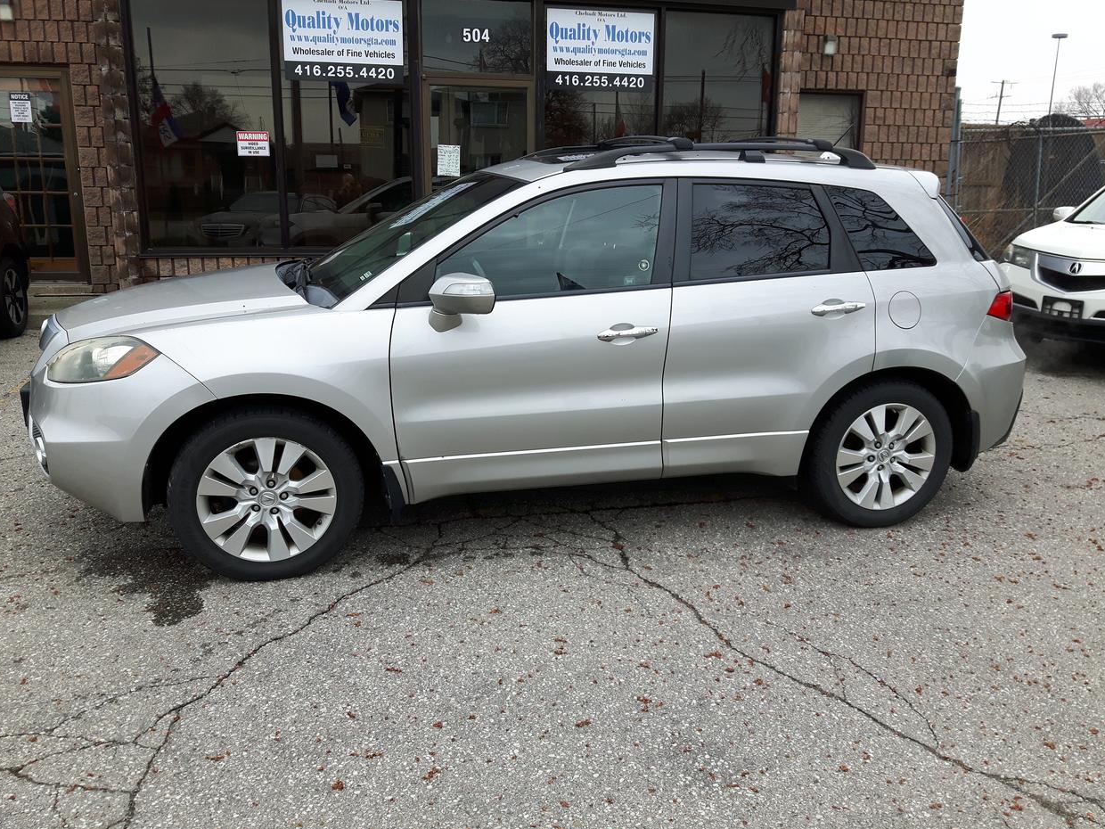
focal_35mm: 32
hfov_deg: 56.8
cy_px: 414
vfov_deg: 44.2
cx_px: 559
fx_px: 1021
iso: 40
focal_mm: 3.7
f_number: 1.9
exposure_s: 1/319
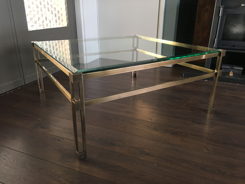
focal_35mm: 29
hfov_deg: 61.7
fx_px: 205
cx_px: 122
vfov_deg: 48.2
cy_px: 92
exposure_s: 1/33
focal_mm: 4.15
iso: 125
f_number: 2.2
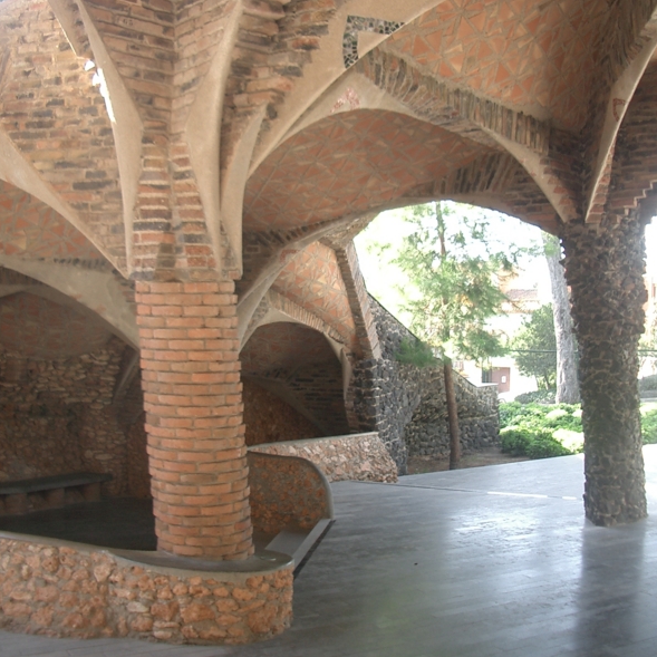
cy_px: 315
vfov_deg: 40.0
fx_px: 902
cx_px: 329
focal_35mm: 42
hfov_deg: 40.0
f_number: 2.6
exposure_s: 1/50
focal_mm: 5.8
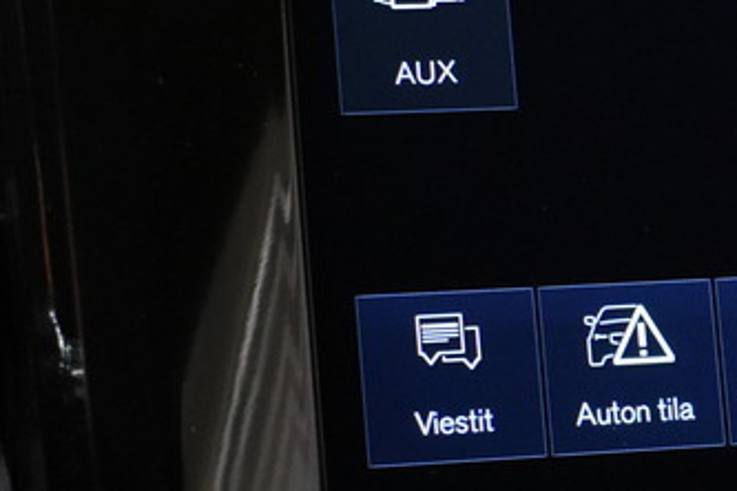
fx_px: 2989
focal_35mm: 146
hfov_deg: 13.9
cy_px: 394
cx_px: 686
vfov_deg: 9.4
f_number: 3.8
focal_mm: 20
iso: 1600
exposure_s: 1/40
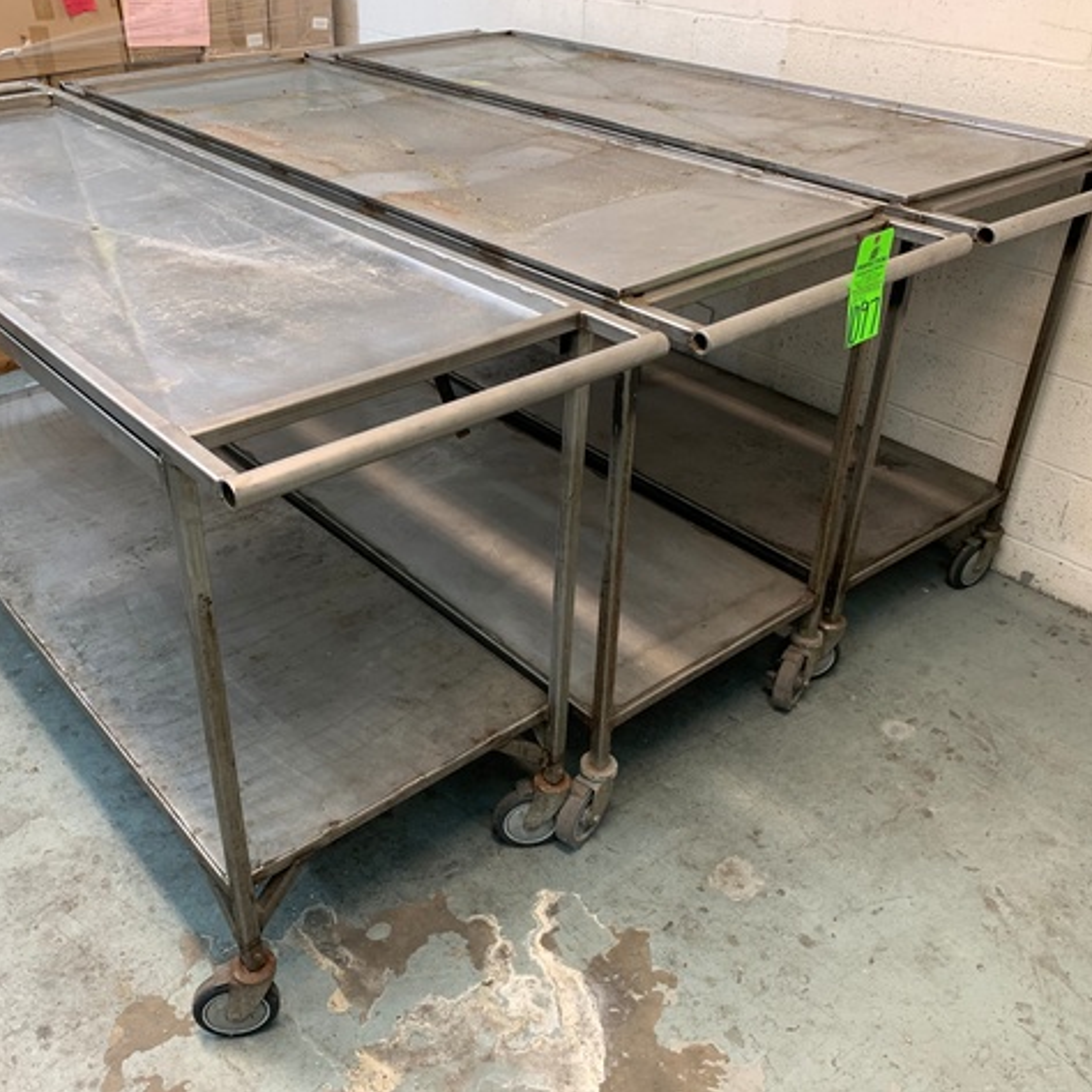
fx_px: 1106
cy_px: 541
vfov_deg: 52.5
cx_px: 470
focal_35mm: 31
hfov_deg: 52.4
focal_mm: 4.25
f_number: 1.8
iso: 100
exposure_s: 1/60
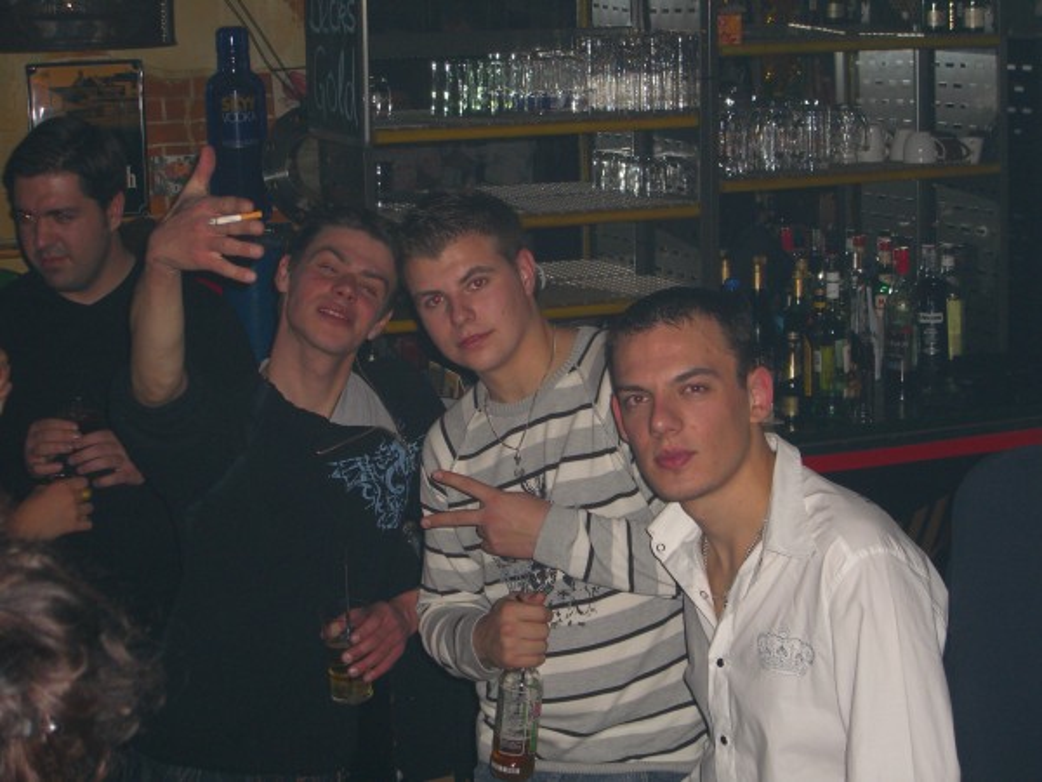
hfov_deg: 28.6
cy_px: 391
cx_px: 521
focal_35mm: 68
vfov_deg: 21.6
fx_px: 2047
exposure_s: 1/60
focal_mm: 14.2
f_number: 4
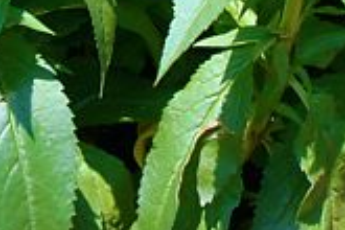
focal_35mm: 325
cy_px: -443
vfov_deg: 4.1
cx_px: 85
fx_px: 3114
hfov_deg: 6.3
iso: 200
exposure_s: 1/160
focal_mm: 28
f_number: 7.1
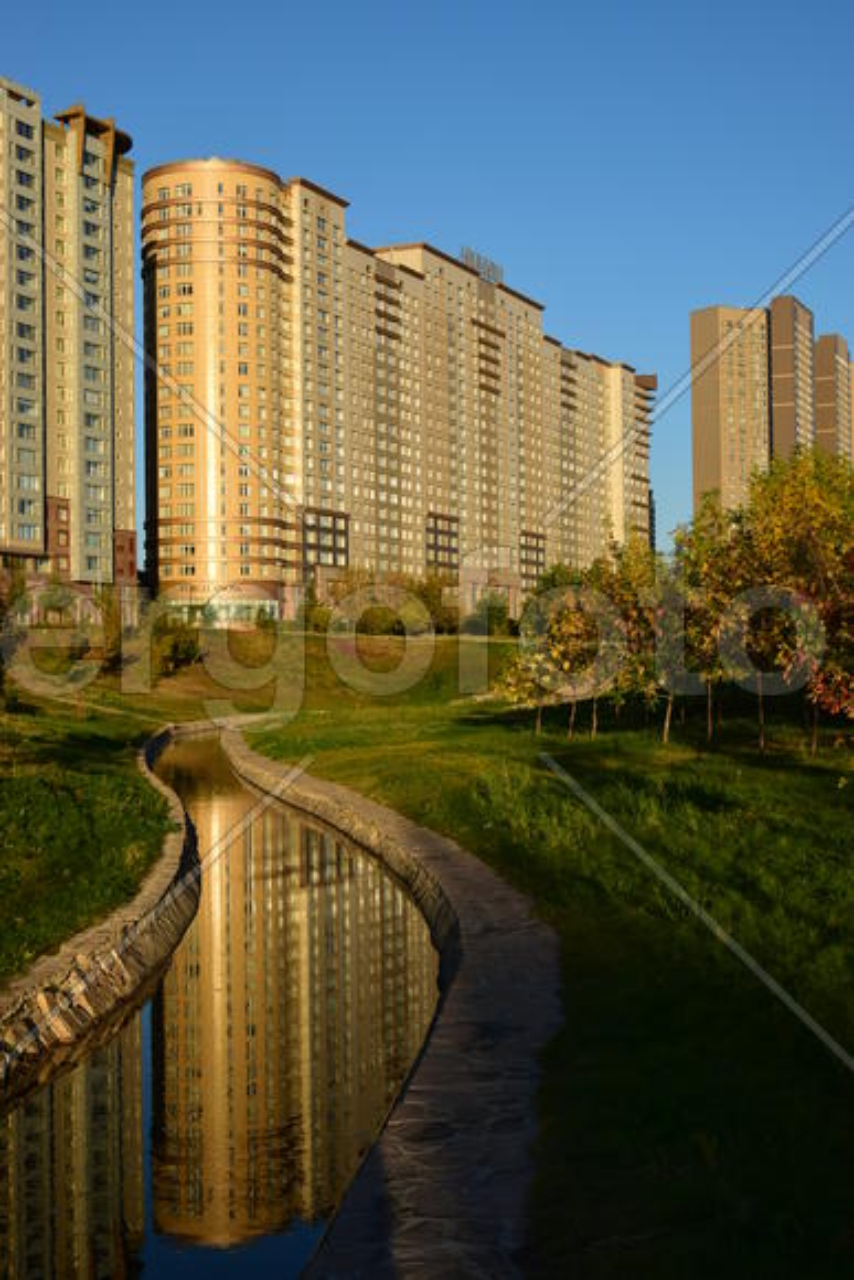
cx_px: 427
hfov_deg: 28.1
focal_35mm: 48
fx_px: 1707
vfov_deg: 41.1
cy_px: 640
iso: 200
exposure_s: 1/320
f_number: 9
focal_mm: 32
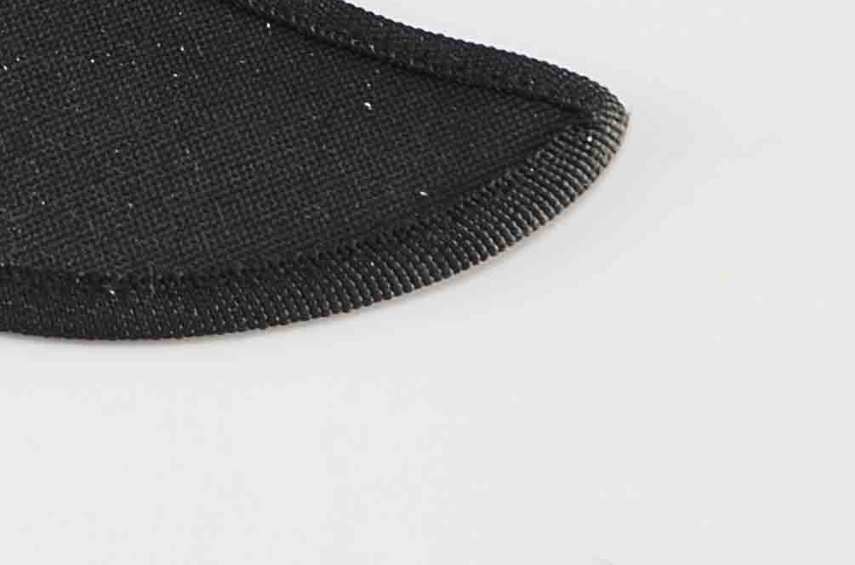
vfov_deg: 6.4
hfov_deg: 9.6
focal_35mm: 206
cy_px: -739
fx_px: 4881
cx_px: -633
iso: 100
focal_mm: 28
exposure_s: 1/80
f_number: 10
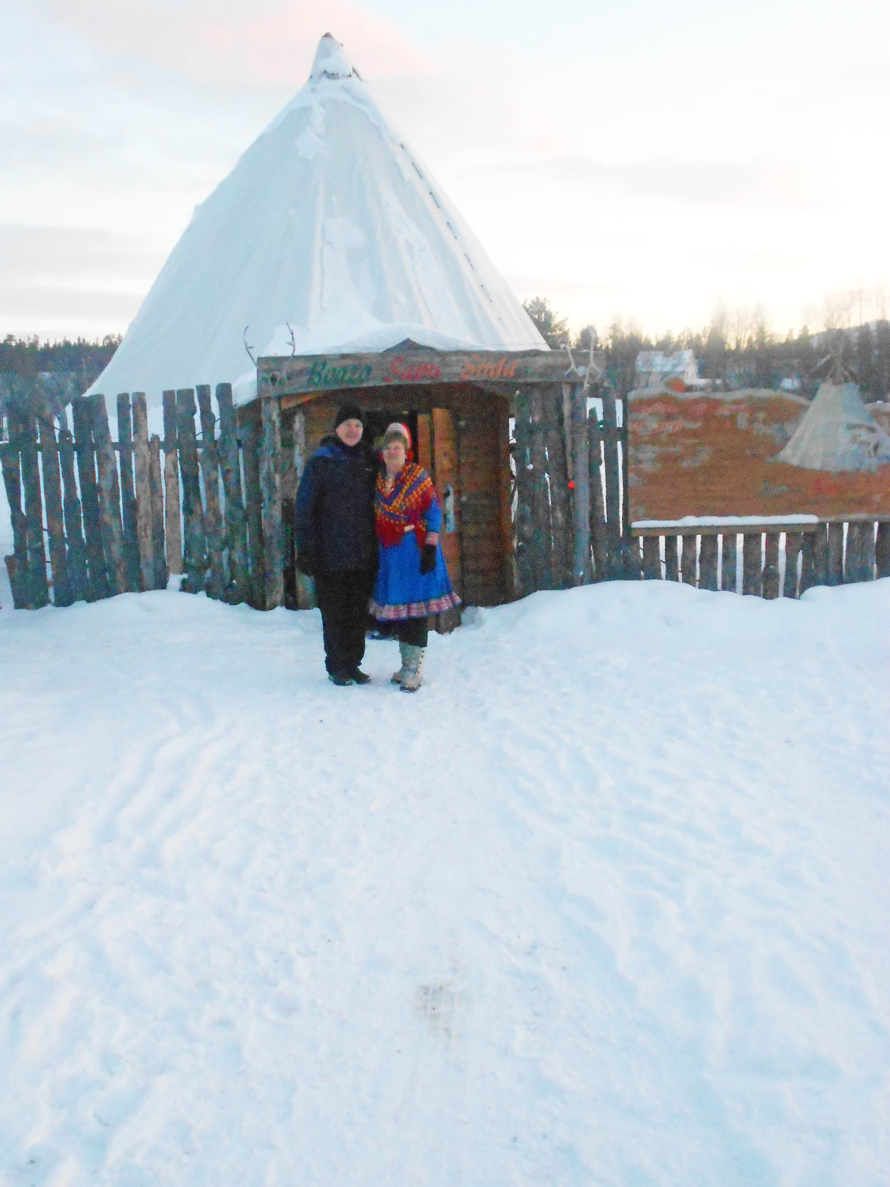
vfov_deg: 41.2
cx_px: 432
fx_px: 1577
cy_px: 566
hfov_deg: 31.5
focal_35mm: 46
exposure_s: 1/400
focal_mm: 7.7
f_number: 4.2
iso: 800
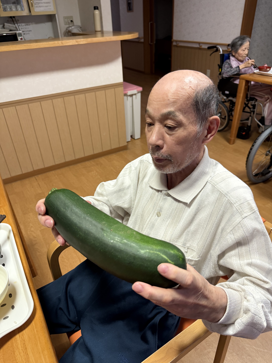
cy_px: 182
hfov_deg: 56.8
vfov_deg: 71.6
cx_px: 136
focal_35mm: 24
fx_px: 251
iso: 250
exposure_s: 1/50
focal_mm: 6.8
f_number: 1.8
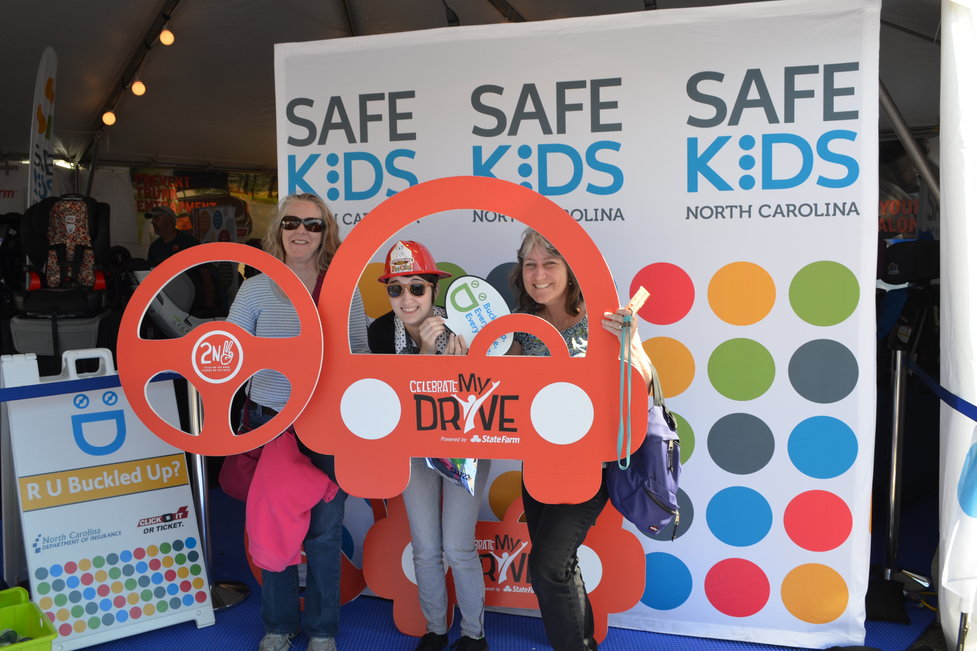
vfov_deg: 42.3
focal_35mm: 31
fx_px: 841
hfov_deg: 60.3
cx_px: 491
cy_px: 321
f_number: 7.1
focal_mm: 20
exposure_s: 1/200
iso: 200
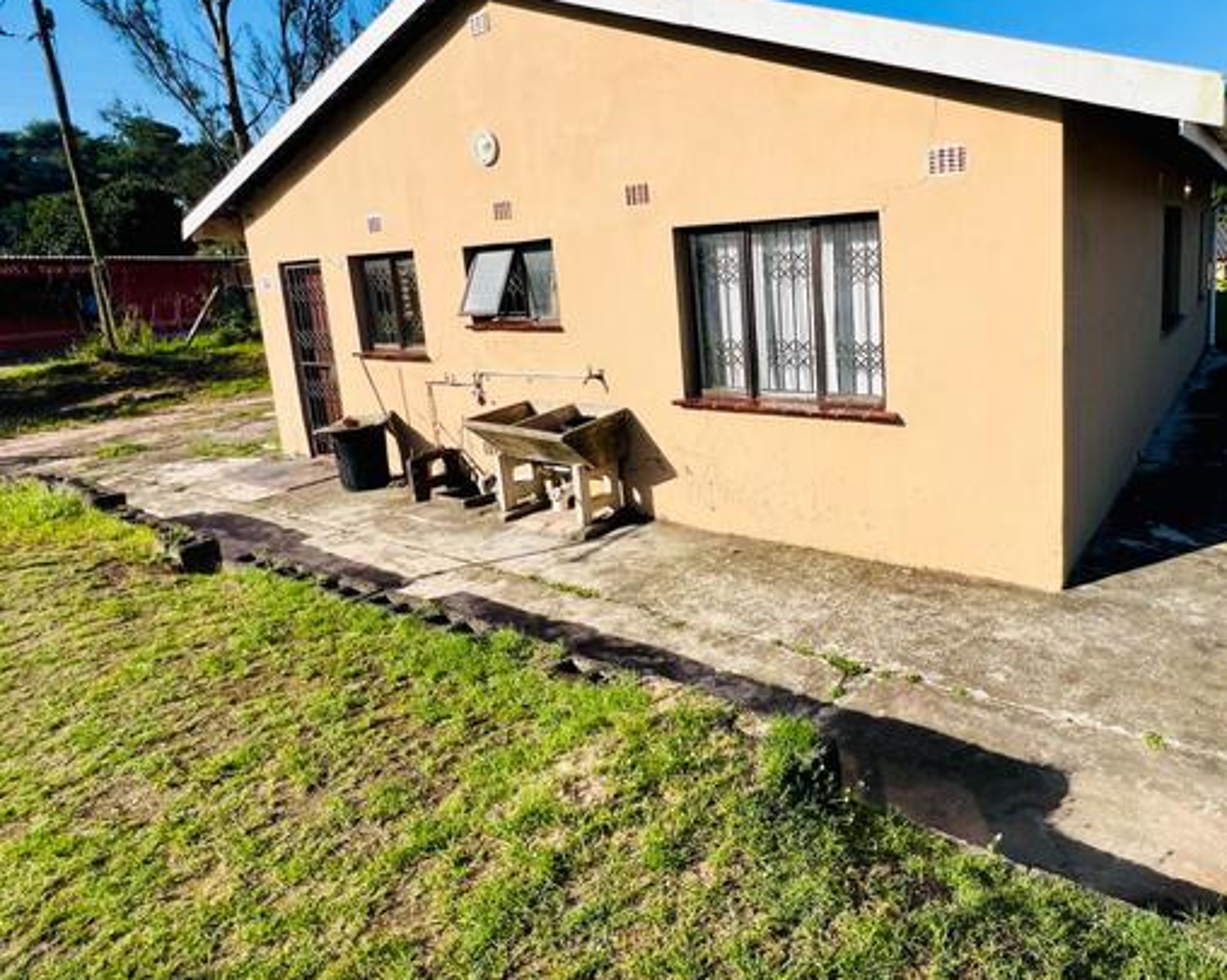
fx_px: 726
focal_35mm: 20
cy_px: 379
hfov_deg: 78.4
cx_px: 792
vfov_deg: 67.2
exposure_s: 1/2732
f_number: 1.8
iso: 32
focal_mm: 1.57
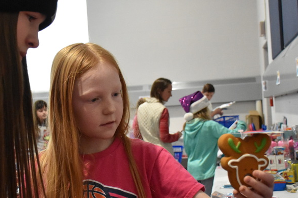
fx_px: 521
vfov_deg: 21.5
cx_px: 104
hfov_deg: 31.7
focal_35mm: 63
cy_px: 118
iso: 6400
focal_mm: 24
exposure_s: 1/320
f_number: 4.5
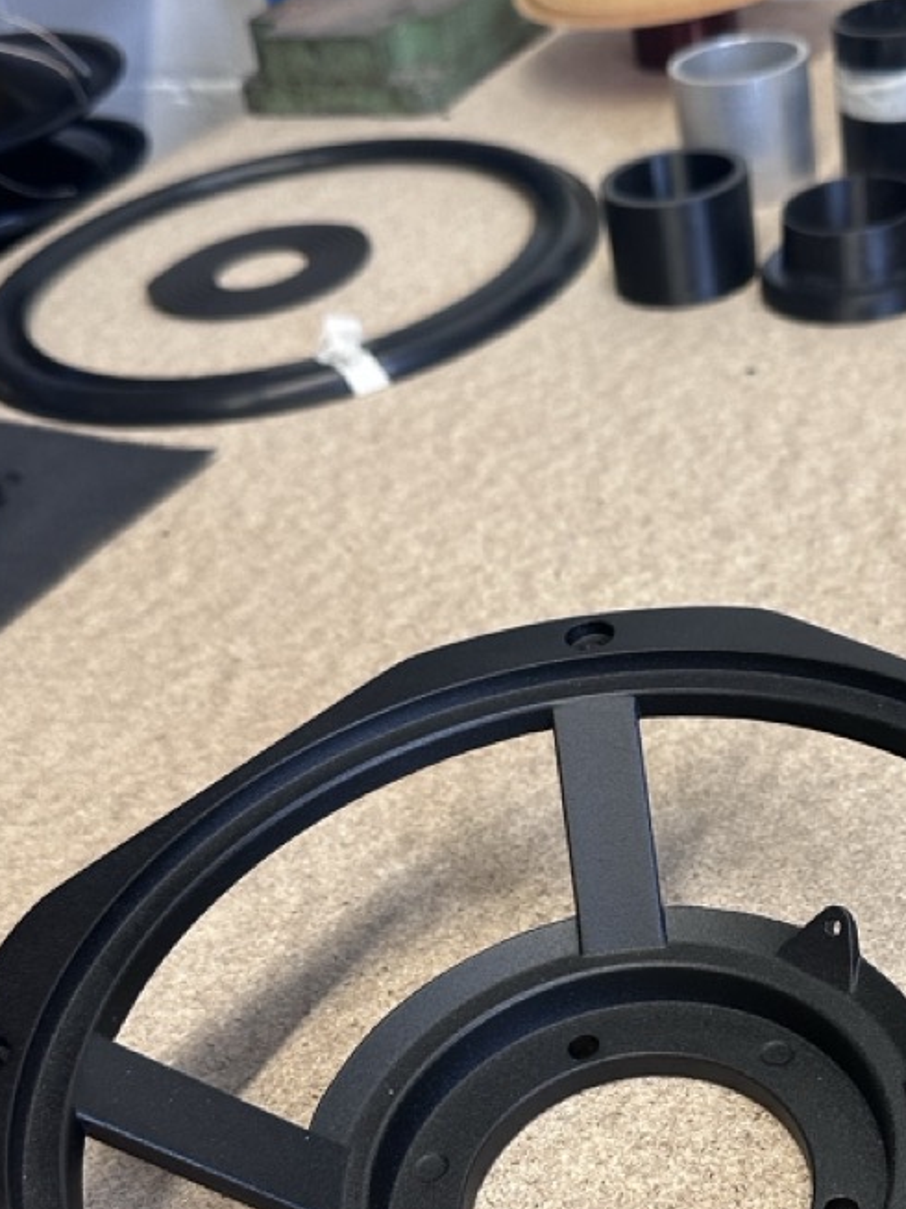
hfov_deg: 30.4
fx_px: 1641
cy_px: 852
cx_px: 658
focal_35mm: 47
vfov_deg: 39.7
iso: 200
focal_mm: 6.86
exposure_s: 1/100
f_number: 1.78
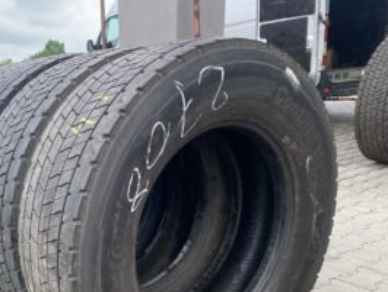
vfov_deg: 33.5
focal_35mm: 42
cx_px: 79
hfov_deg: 42.8
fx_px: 471
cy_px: 230
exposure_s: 1/456
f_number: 1.8
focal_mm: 4.25
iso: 32
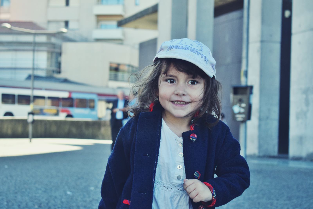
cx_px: 156
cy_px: 104
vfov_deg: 16.6
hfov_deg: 24.6
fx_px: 717
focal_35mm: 82
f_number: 5.6
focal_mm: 55
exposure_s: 1/800
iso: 800
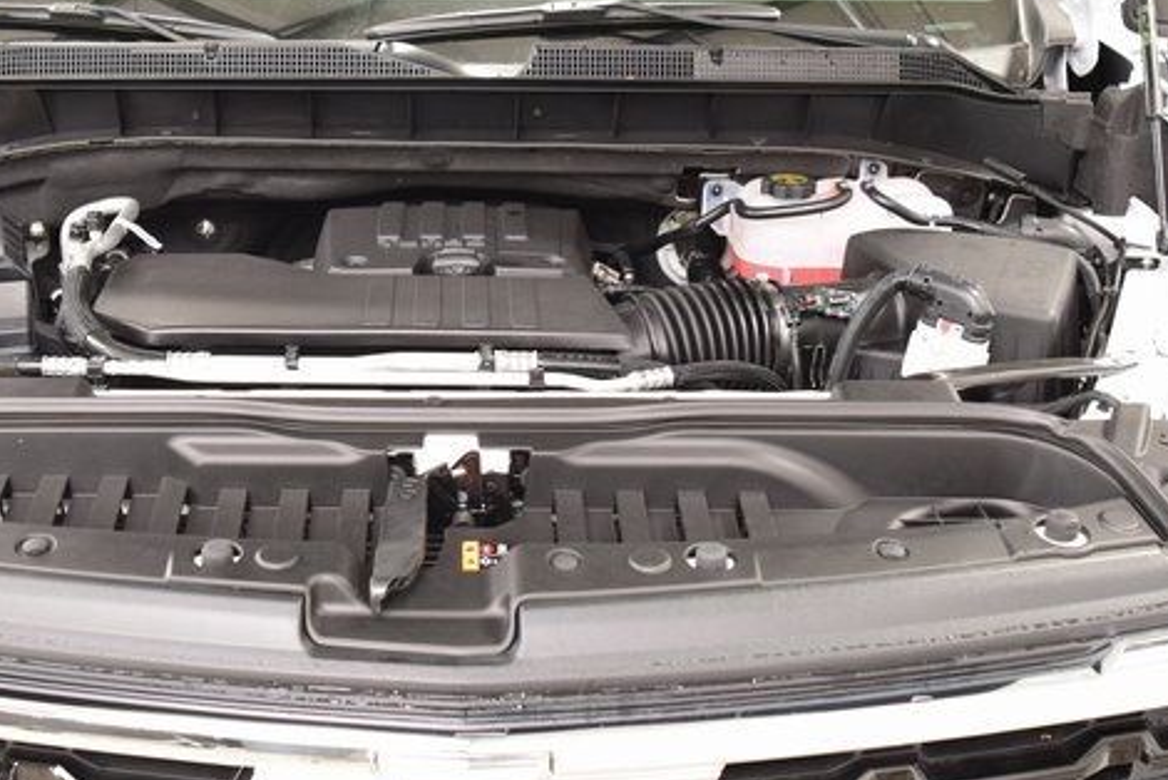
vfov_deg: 27.5
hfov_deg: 40.1
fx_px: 1591
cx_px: 450
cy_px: 332
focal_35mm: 49
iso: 1600
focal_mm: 24
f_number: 4.5
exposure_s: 1/30
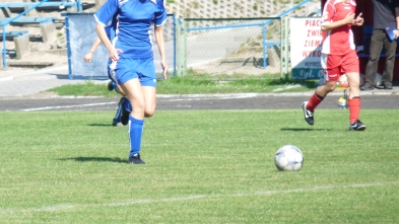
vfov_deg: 2.5
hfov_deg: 4.4
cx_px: 151
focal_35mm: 488
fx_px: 5163
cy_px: 52
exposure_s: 1/500
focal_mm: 62.5
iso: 100
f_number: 3.7
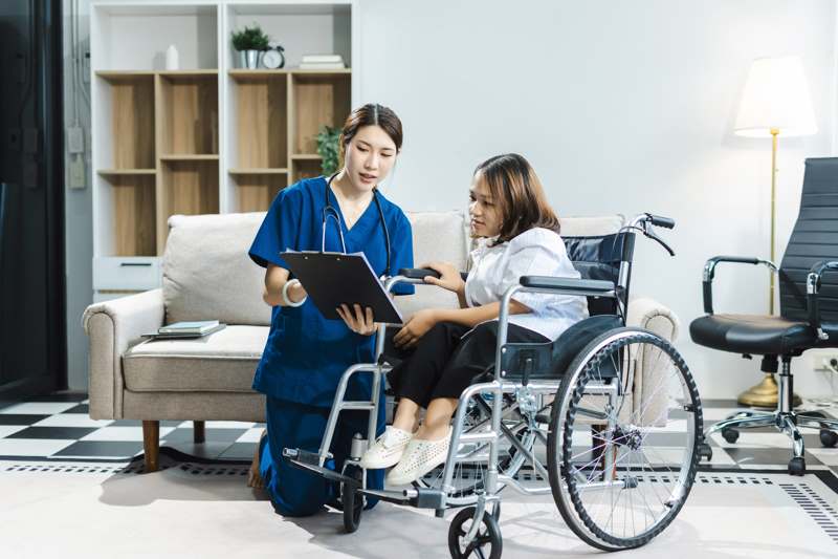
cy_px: 280
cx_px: 419
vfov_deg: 27.0
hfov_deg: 39.6
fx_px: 1164
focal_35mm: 50
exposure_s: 1/250
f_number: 2.2
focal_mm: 50
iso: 640
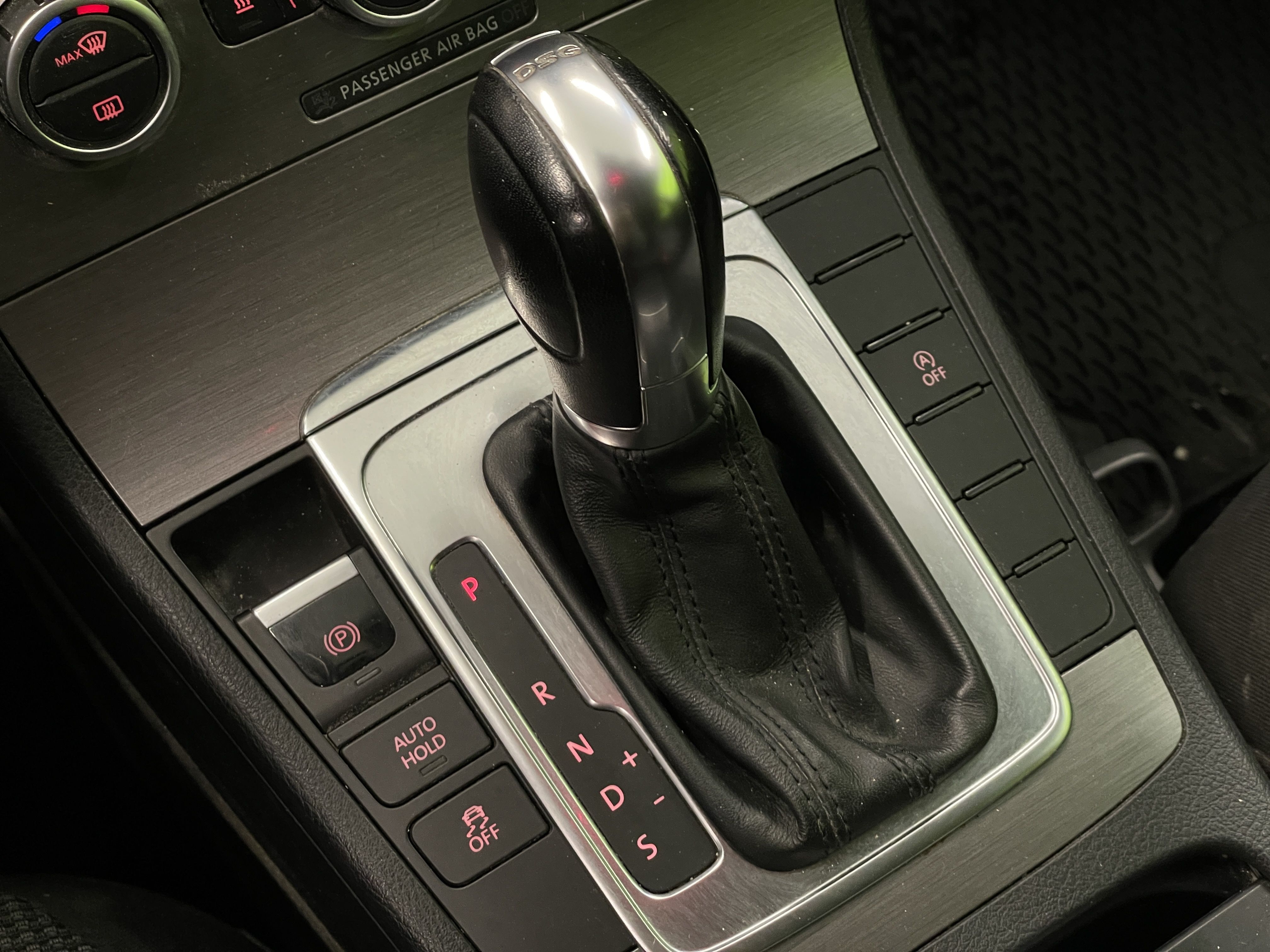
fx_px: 1908
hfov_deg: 36.8
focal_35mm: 52
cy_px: 476
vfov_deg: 28.0
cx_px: 635
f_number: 2
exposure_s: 1/50
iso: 250
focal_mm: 6
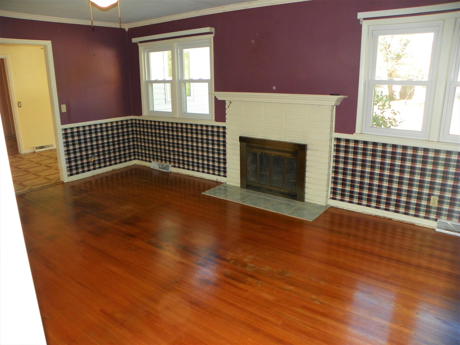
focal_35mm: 26
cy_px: 172
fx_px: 346
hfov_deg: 67.3
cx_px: 230
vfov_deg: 53.1
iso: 64
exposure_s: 1/30
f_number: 2.8
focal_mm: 4.6
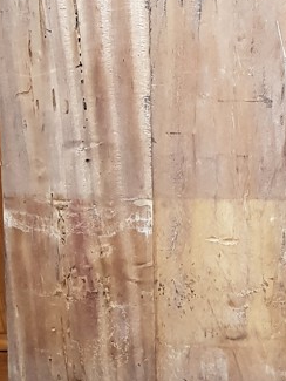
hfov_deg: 14.0
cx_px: 489
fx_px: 1057
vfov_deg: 20.0
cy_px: 29
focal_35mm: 96
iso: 250
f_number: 1.7
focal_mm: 4.3
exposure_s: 1/33
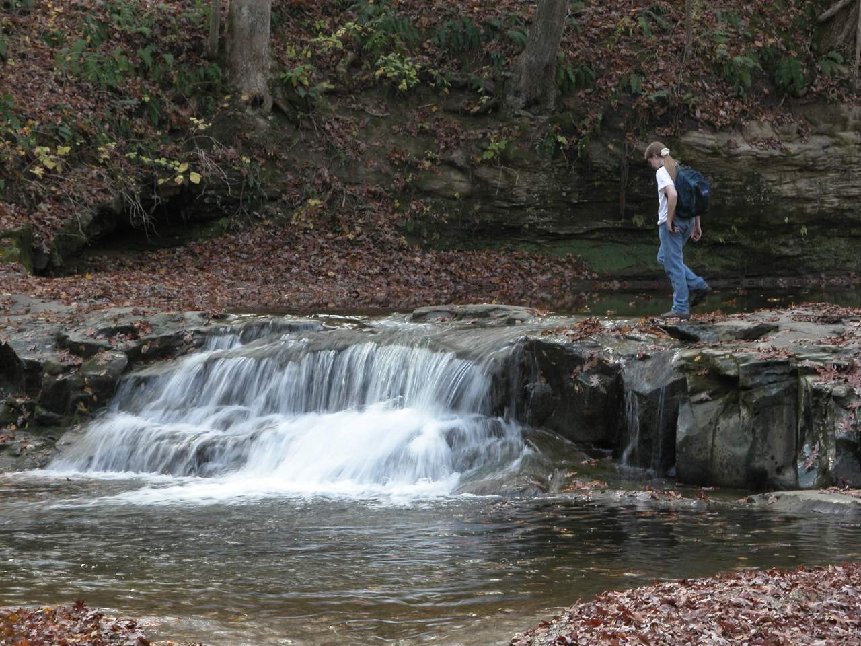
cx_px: 430
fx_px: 4005
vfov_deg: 9.2
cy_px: 323
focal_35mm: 161
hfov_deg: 12.3
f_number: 7
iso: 100
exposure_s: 1/15.8
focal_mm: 41.1
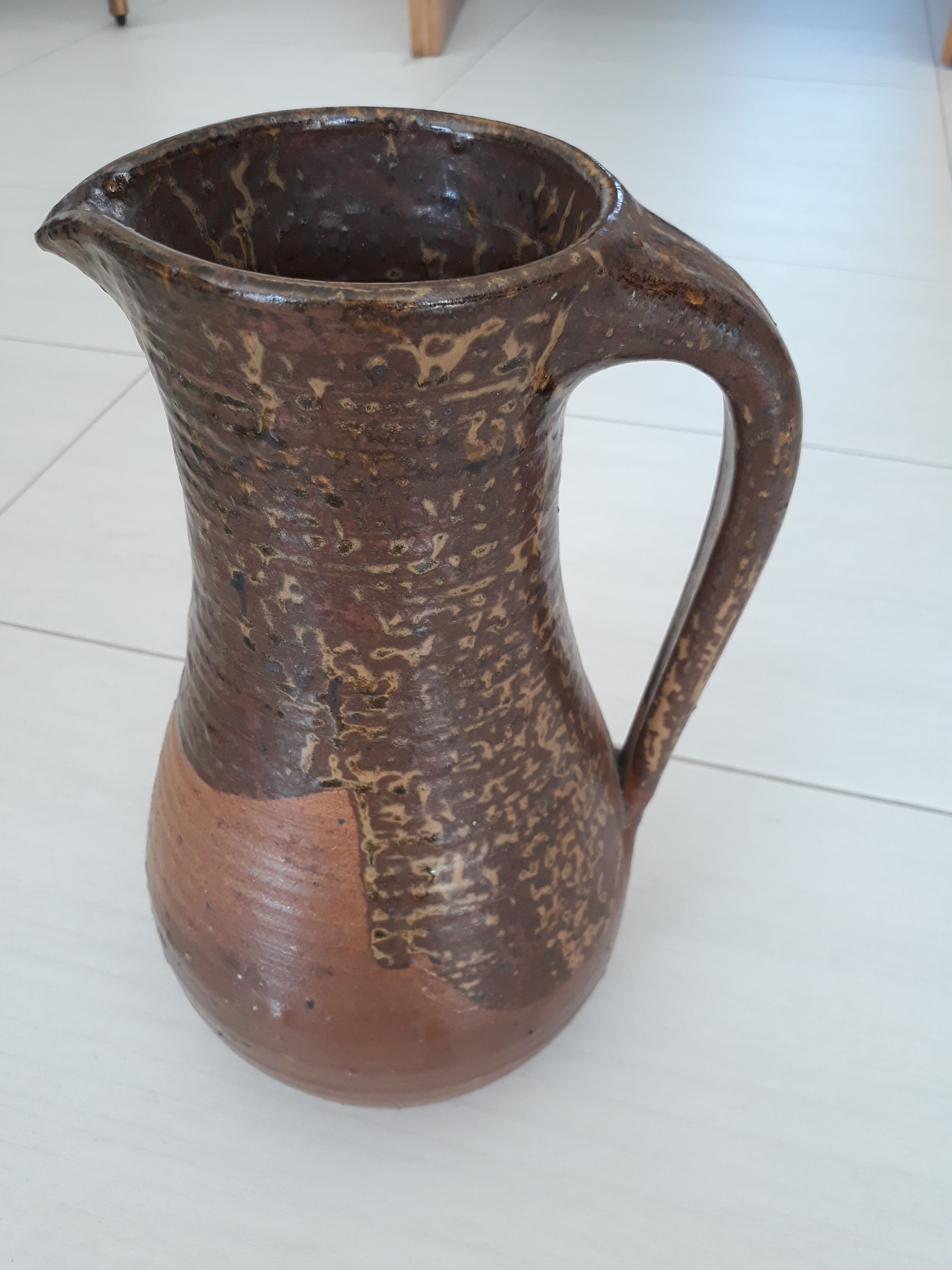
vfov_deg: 65.3
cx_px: 476
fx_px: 990
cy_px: 635
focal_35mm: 27
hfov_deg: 51.4
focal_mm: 3.71
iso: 80
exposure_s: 1/100
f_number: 1.7
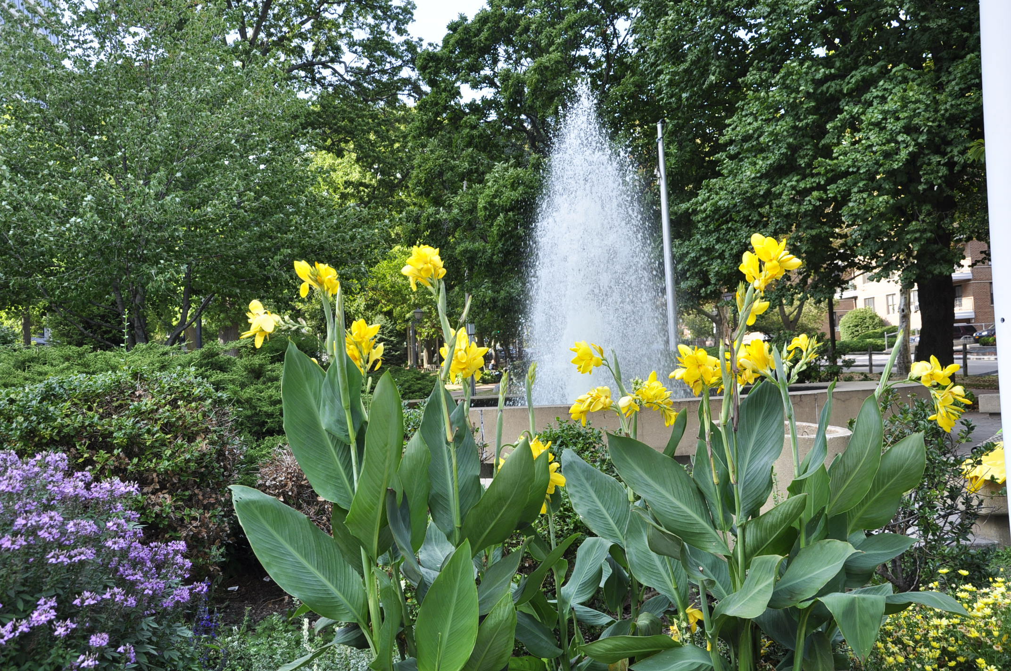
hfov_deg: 49.6
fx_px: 1094
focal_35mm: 39
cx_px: 506
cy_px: 336
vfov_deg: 34.1
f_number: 6.3
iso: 200
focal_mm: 26
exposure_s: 1/160
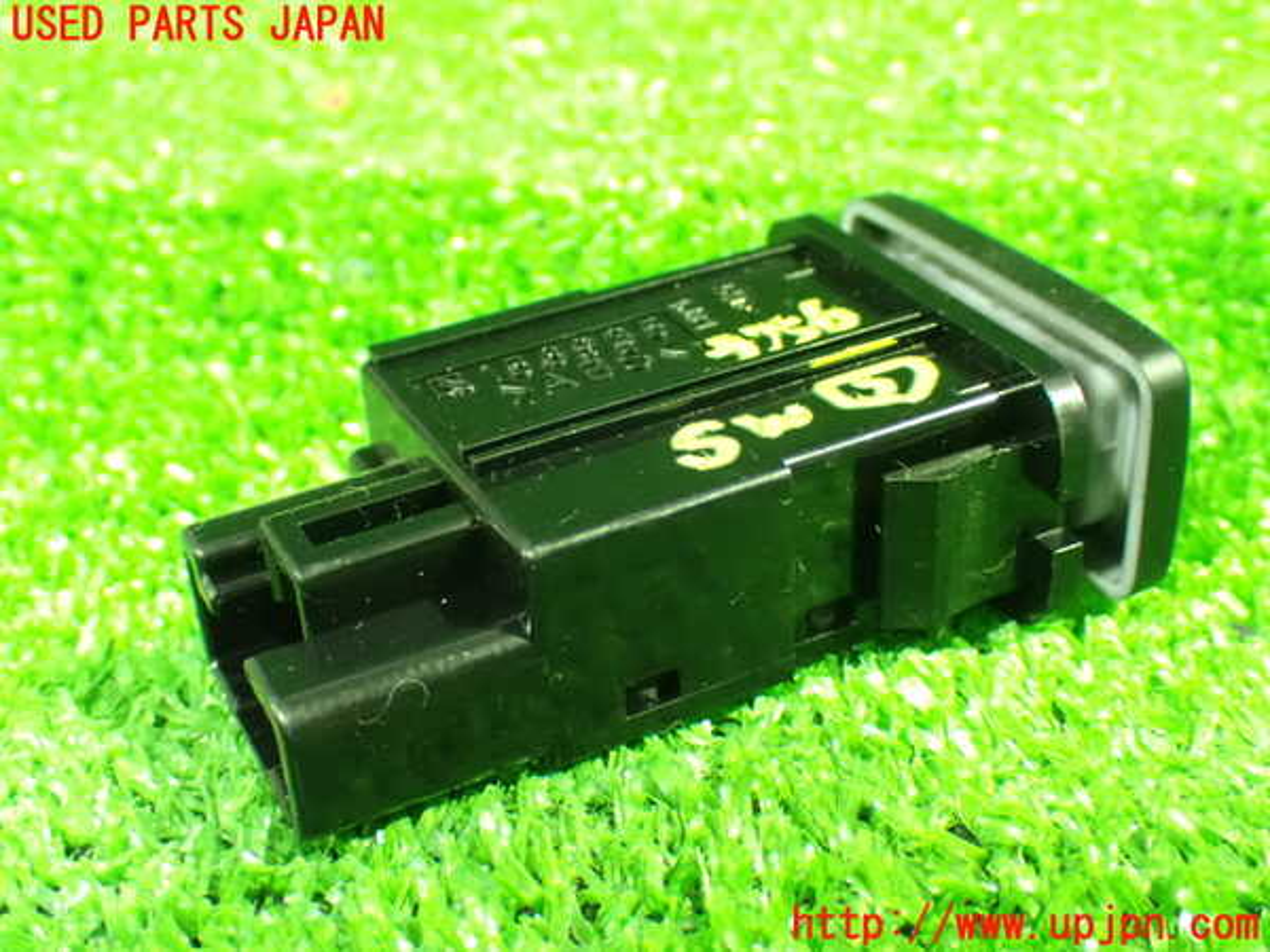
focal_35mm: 47
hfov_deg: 40.4
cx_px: 635
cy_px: 476
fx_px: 1724
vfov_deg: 30.9
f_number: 3.1
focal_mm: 8.4
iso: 1600
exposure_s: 1/10
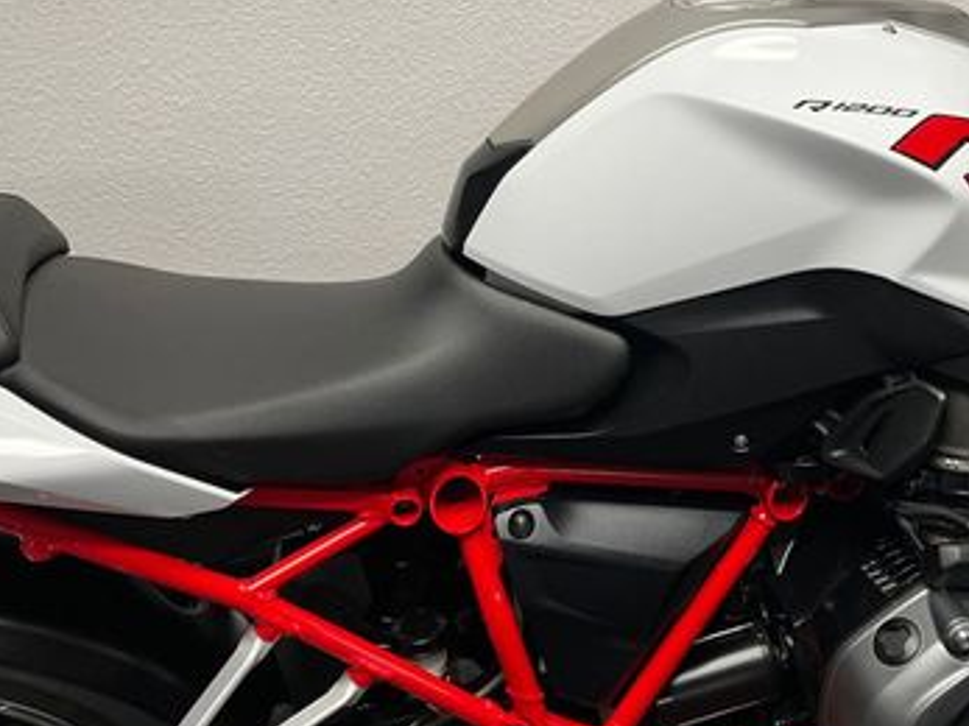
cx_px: 704
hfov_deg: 38.8
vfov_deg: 29.7
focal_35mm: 48
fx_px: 1343
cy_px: 179
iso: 125
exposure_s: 1/100
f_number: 1.6
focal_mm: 5.1
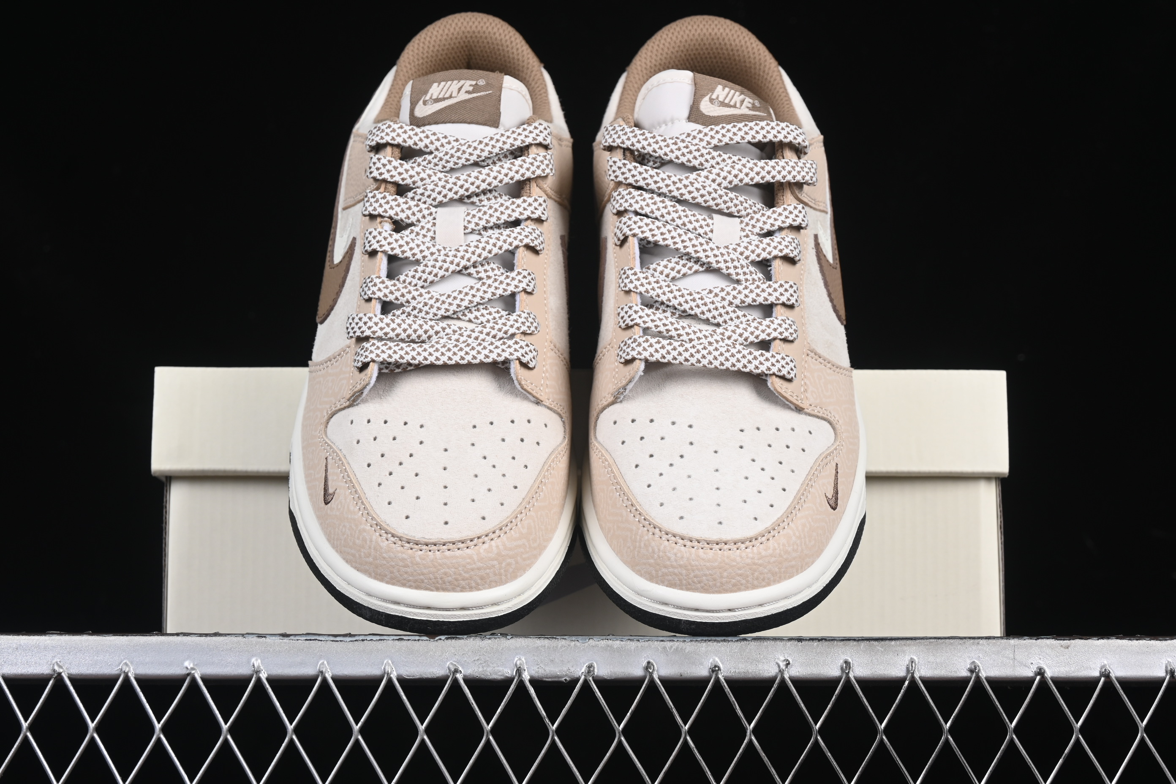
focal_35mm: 75
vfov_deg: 18.2
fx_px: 2450
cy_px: 392
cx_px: 588
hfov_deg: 27.0
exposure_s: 1/80
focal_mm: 50
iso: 160
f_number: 8
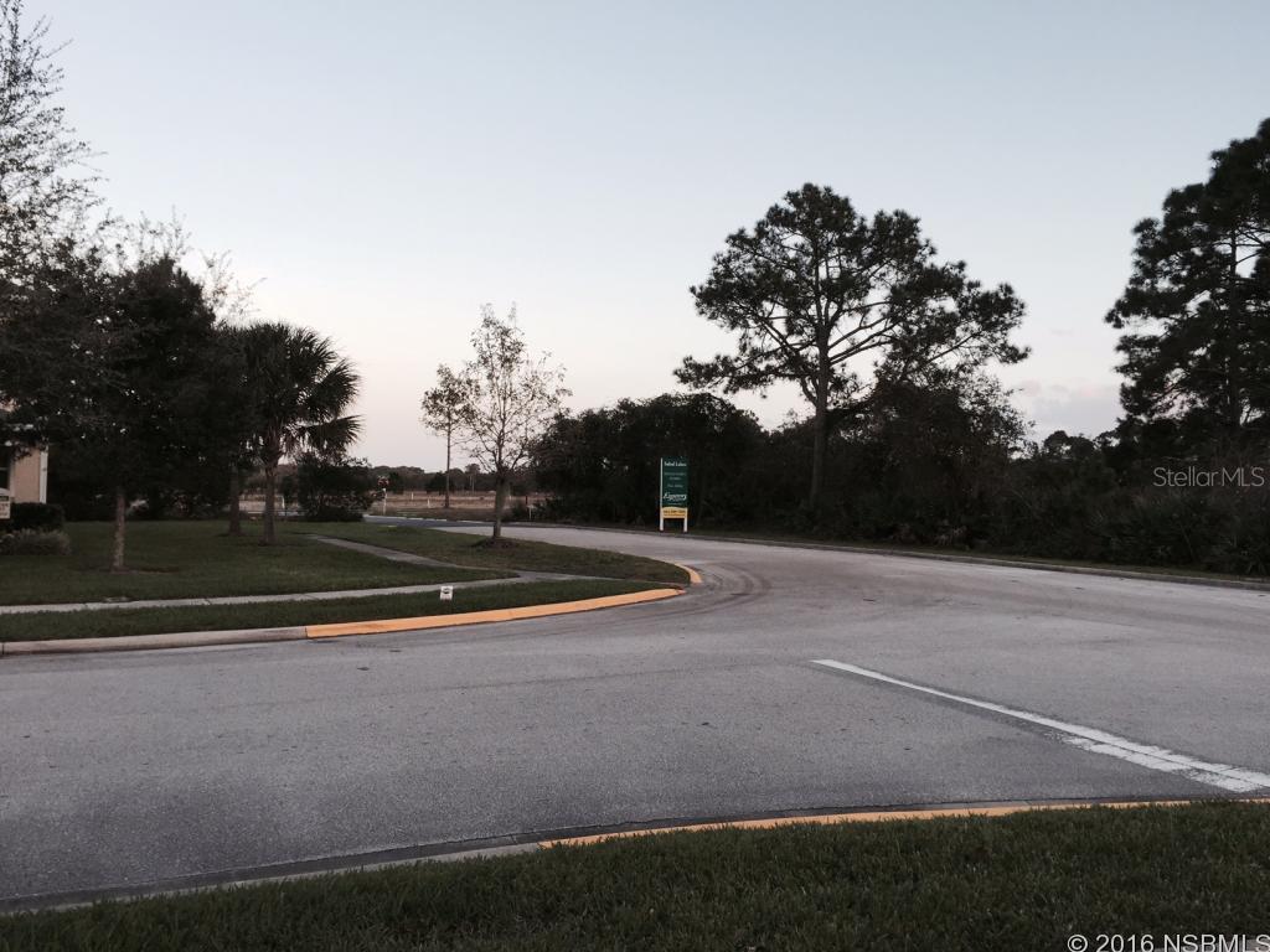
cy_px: 476
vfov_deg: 48.2
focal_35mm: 29
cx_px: 635
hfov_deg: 61.7
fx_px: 1064
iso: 32
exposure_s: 1/136
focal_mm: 4.15
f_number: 2.2
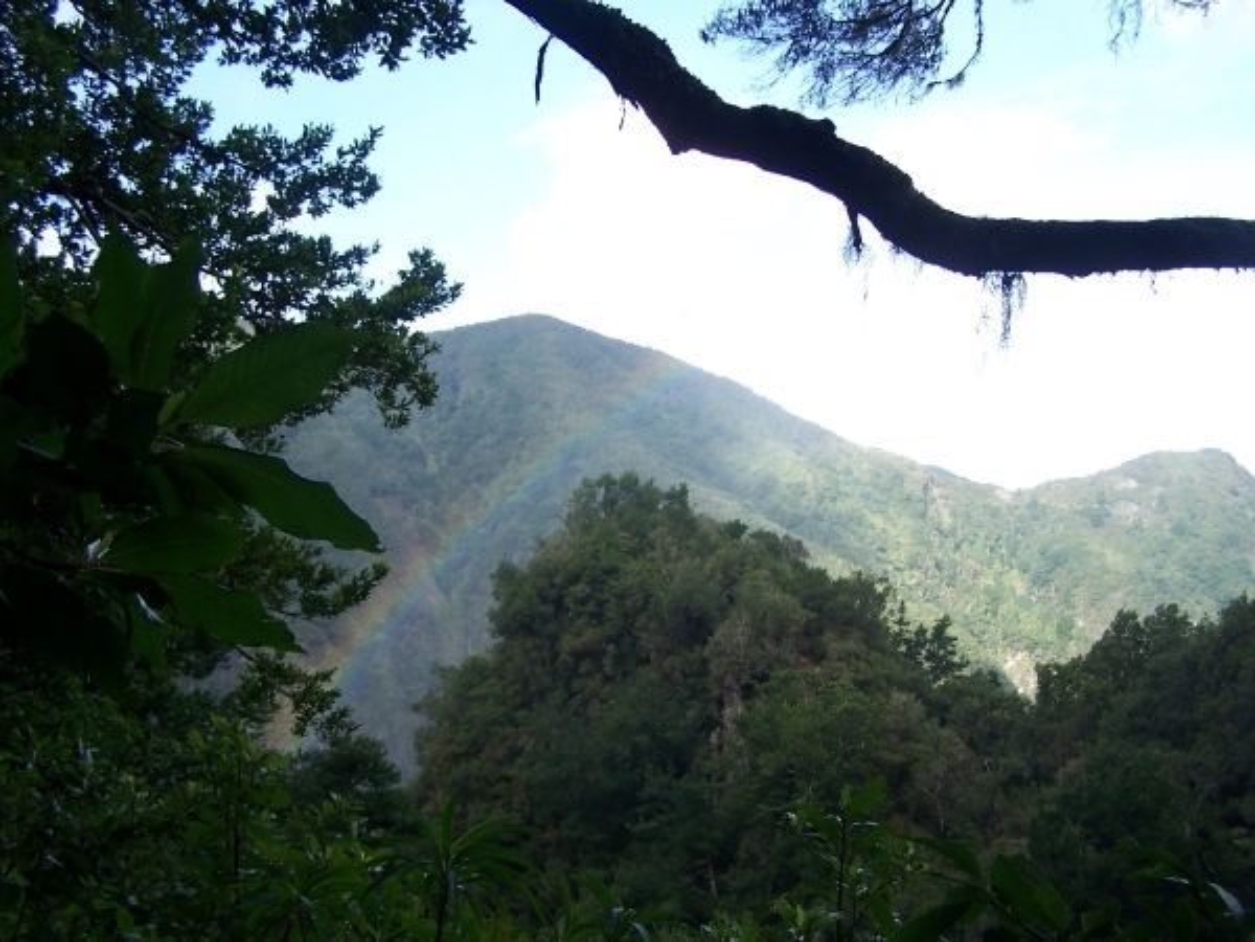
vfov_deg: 37.7
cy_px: 471
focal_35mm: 38
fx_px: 1378
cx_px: 628
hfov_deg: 49.0
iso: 80
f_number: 2.8
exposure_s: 1/320
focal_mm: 6.3
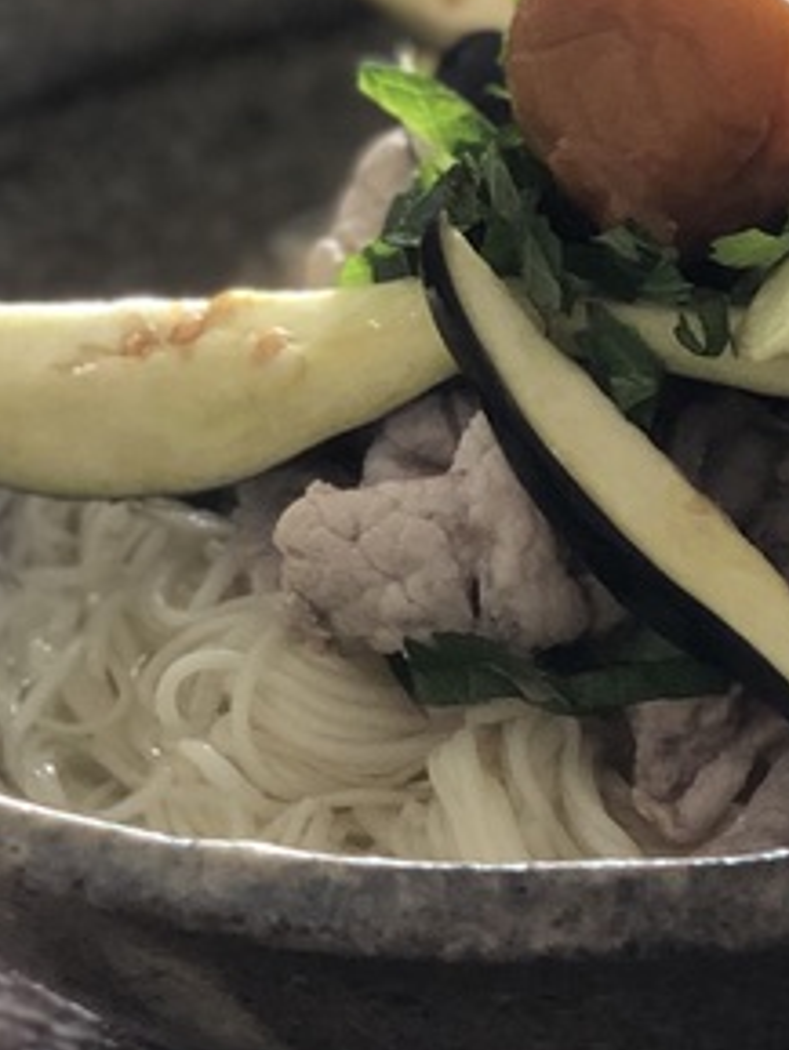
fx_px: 5588
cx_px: 1218
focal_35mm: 184
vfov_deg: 10.7
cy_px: 501
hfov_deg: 7.9
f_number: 2.4
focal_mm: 6
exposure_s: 1/40
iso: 80
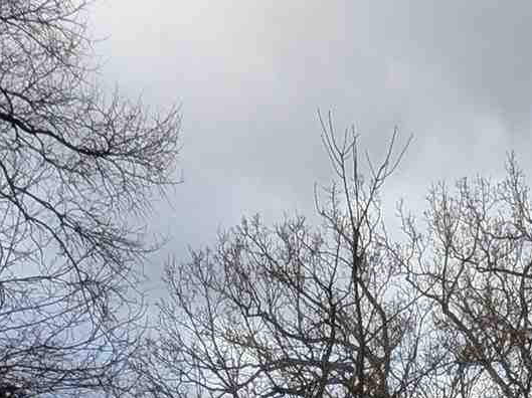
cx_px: 594
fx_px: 1428
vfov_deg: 13.4
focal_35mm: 93
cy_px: 828
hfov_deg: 20.1
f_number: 2.2
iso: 45
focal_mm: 2.22
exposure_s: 1/997
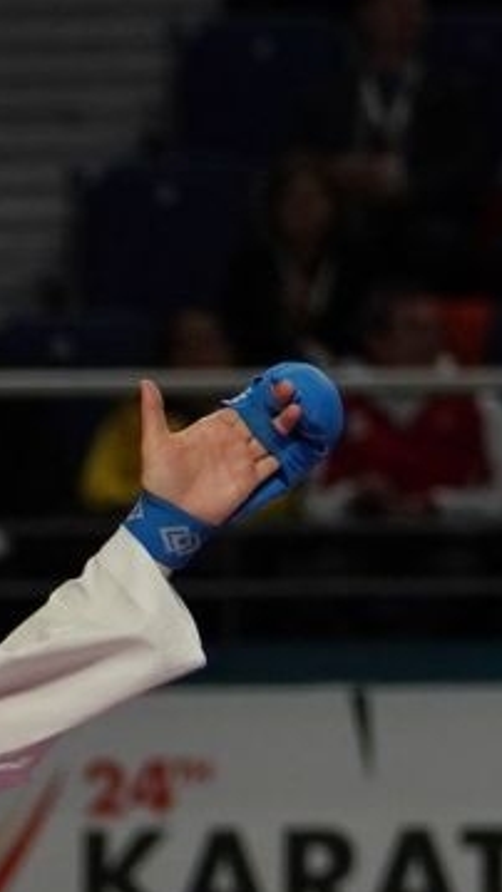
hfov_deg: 1.8
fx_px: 16159
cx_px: -795
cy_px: 1424
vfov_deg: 3.2
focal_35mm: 683
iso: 640
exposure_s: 1/1000
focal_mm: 87
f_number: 2.8
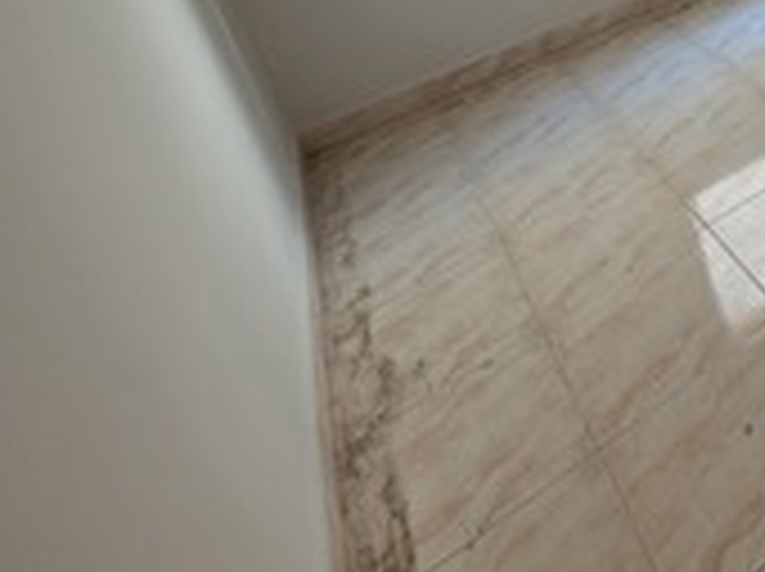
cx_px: 911
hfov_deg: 39.0
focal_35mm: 35
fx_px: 772
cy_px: -119
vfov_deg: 33.0
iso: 160
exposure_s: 1/50
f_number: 1.9
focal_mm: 2.2
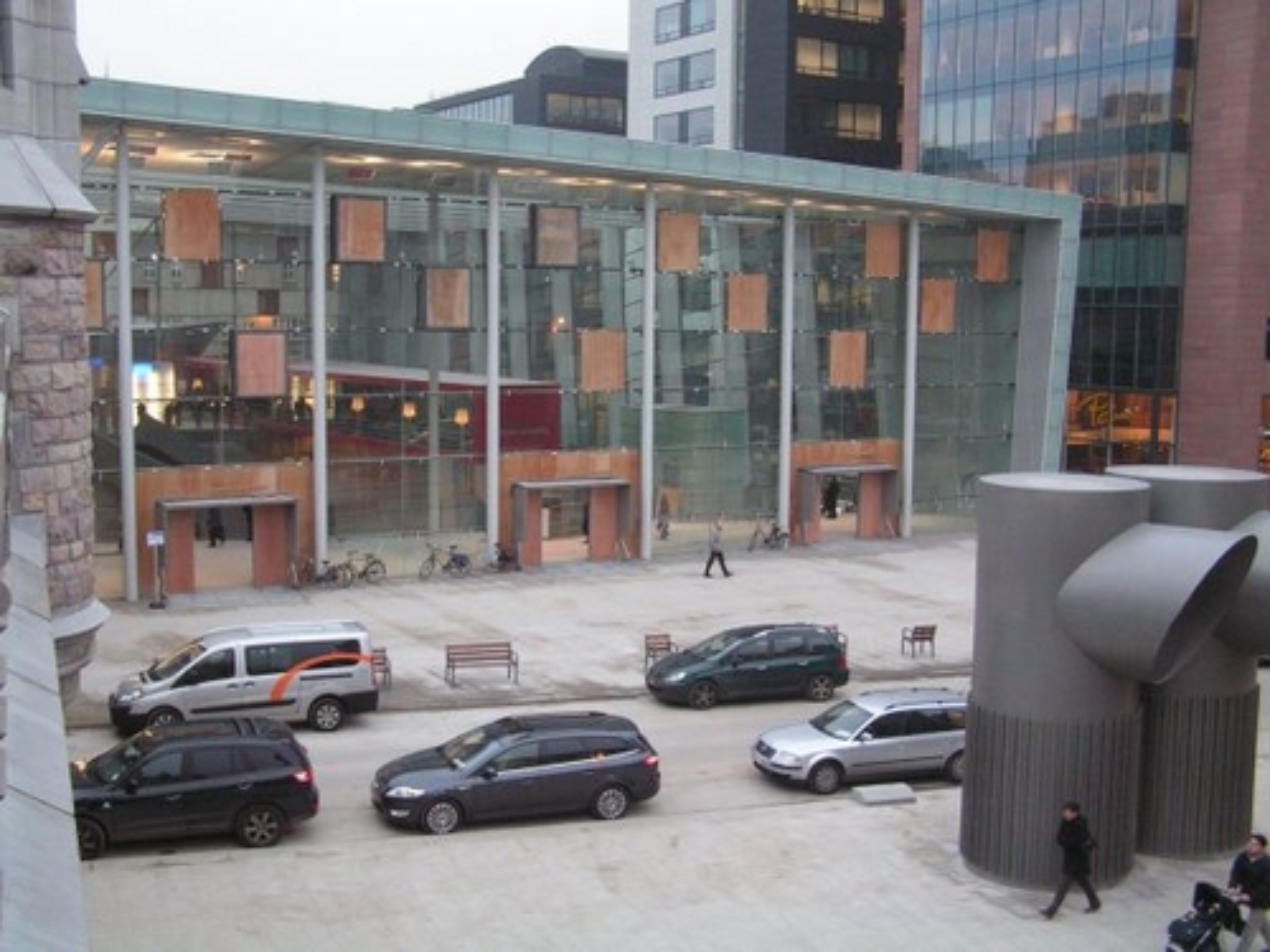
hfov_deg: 44.8
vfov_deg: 34.3
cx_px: 635
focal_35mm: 42
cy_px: 476
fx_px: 1541
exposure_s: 1/50
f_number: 2.8
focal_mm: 7.1
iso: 200
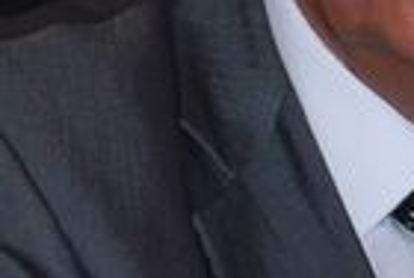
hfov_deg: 4.1
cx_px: 444
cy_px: 90
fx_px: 5730
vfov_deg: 2.8
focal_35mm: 497
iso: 250
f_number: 8
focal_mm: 75
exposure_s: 1/60
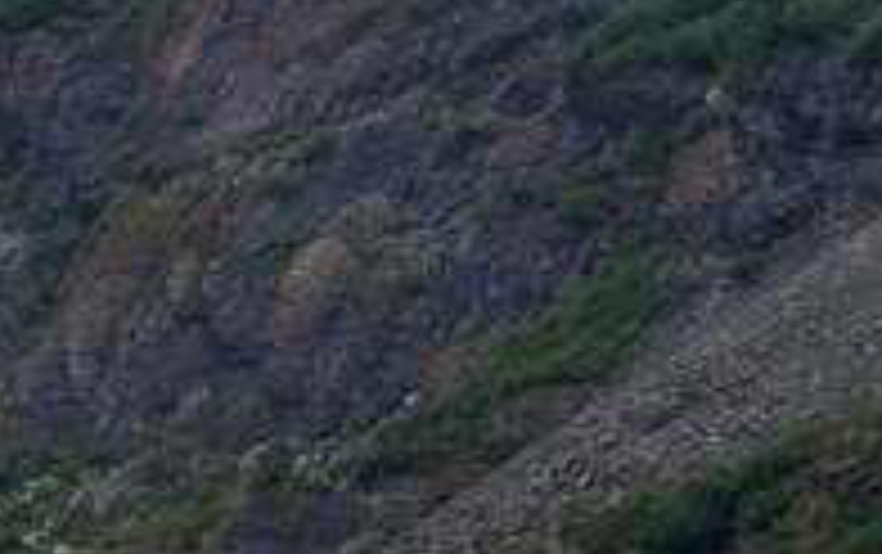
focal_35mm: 798
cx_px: -806
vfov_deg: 1.6
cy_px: -901
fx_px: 19204
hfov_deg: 2.6
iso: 100
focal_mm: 120
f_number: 8
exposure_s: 1/250
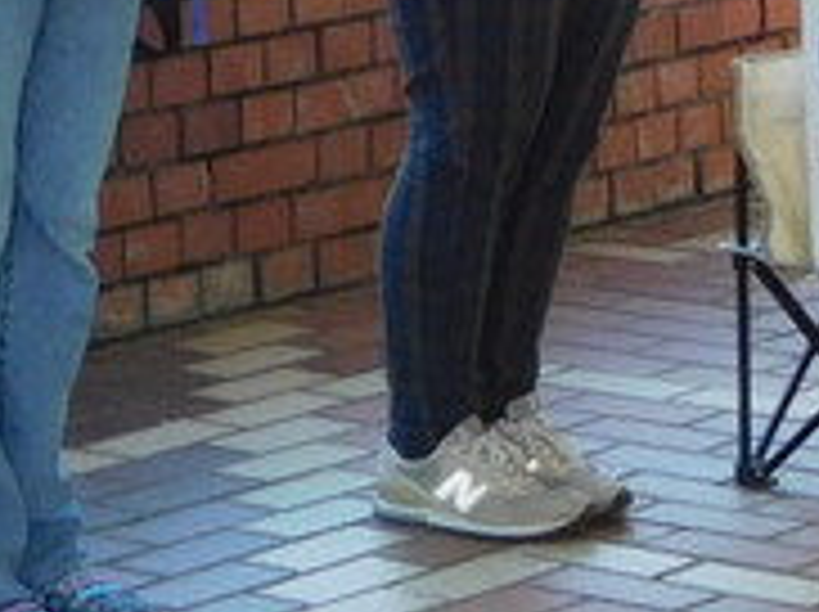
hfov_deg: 8.3
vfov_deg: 6.2
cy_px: -266
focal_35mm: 238
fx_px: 5624
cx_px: -40
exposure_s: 1/250
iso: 200
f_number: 3.9
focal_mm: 7.1
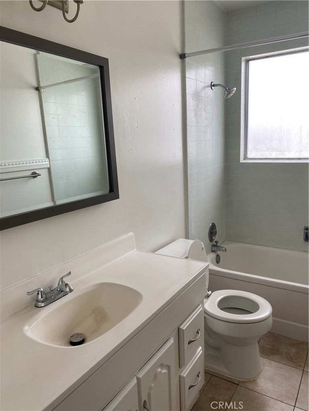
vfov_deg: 67.3
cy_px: 206
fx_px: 309
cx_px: 154
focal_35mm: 26
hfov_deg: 53.1
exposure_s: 1/122
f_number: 1.8
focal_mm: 4.25
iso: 32
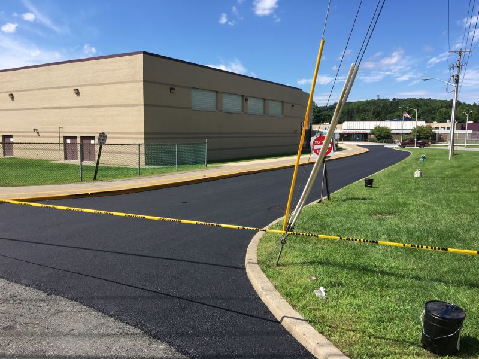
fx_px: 401
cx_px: 240
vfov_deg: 48.2
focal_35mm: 29
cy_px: 180
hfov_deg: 61.7
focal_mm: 4.15
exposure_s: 1/1425
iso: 25
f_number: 2.2
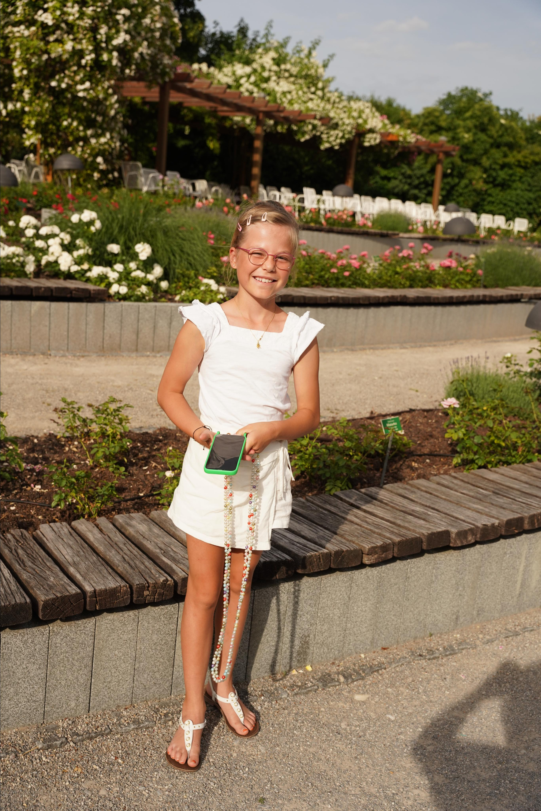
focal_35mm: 40
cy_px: 406
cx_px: 270
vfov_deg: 48.8
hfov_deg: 33.7
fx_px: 894
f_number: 5.6
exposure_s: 1/640
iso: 250
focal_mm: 39.7
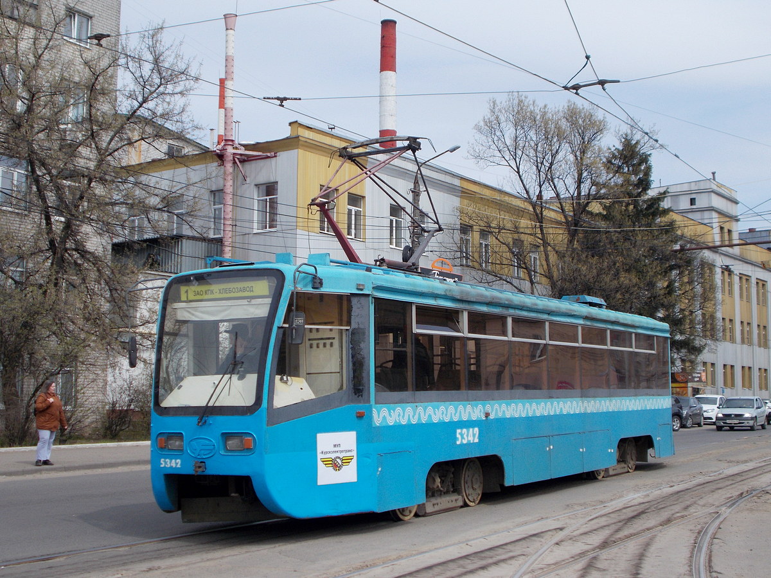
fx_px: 1114
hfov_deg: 38.2
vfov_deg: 29.1
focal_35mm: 50
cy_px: 289
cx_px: 386
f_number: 11.3
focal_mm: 9
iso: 80
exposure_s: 1/100
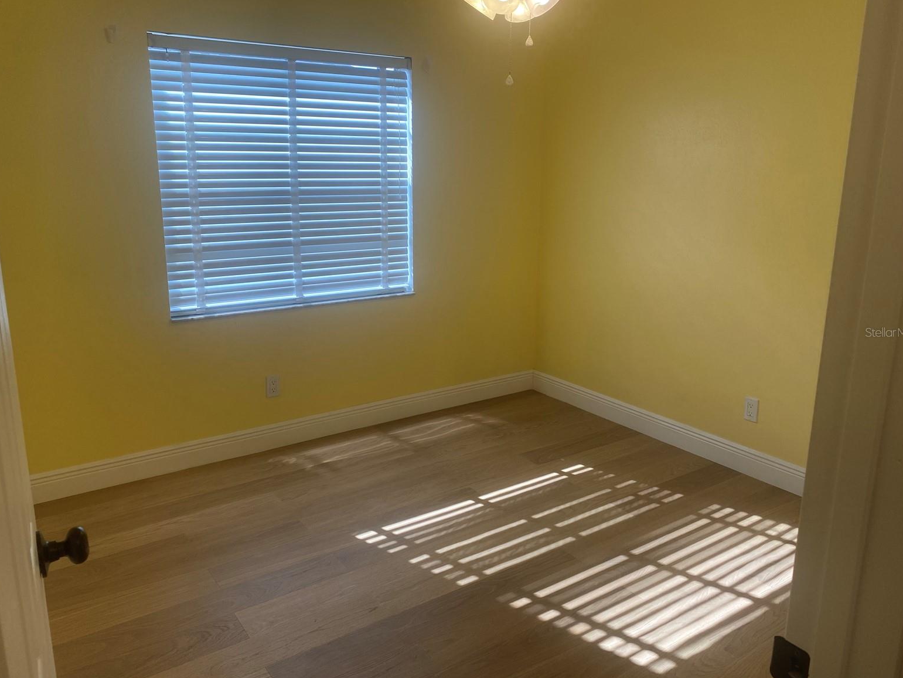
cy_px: 332
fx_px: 704
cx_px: 452
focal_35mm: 27
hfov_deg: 65.3
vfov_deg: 51.4
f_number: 1.8
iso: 32
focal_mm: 4.25
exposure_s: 1/200
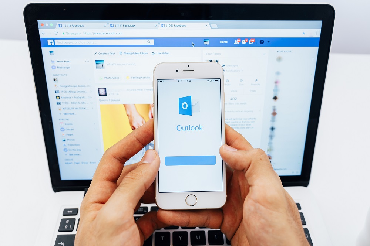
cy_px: 123
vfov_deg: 43.6
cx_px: 185
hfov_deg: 61.9
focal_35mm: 30
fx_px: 308
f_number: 4.5
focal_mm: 30
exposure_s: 1/15
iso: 125
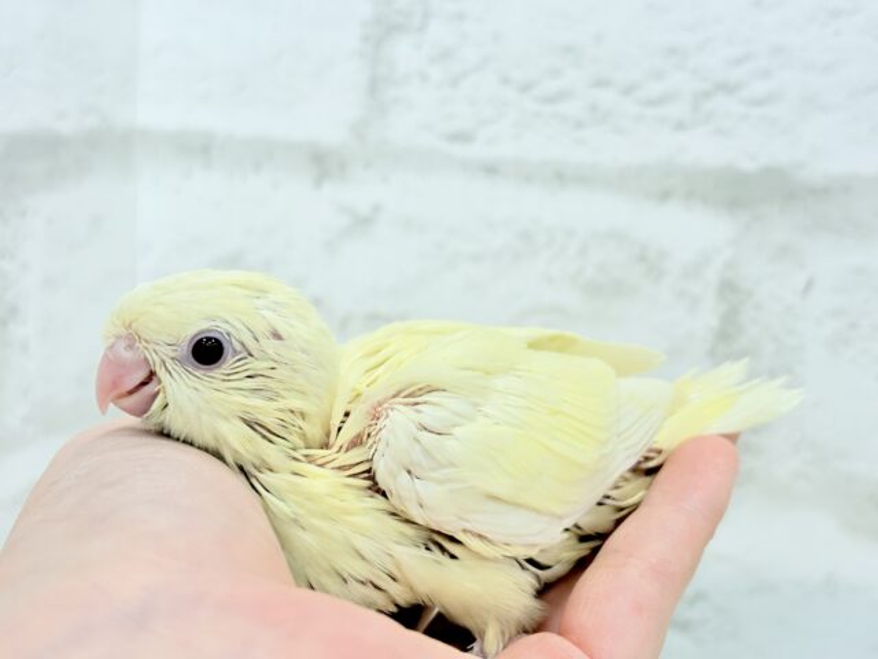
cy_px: 330
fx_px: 1319
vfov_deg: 28.0
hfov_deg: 36.8
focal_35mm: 52
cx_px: 439
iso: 64
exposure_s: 1/100
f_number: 1.6
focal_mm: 5.96
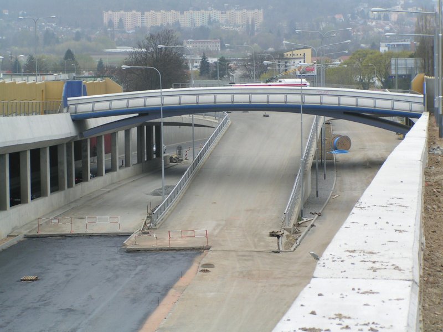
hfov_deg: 15.1
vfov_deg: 11.3
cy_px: 166
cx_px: 222
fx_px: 1676
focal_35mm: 131
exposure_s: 1/250
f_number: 5.6
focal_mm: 20
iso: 50
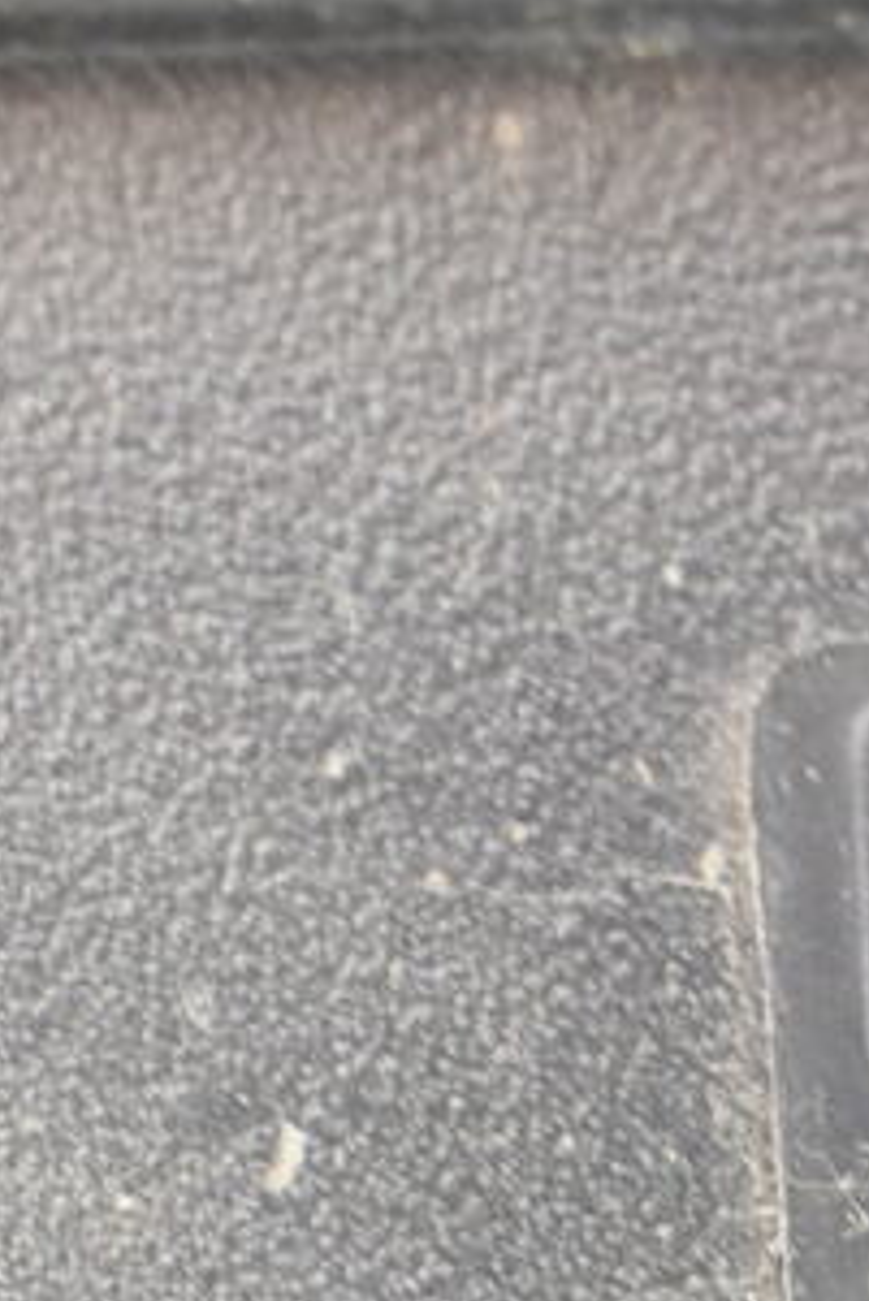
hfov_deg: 13.2
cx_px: 1150
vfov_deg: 18.8
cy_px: 1718
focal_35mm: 100
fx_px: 3616
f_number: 5.6
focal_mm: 22
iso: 400
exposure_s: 1/60
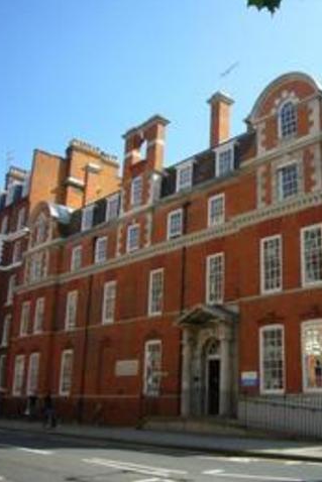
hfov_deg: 33.1
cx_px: 265
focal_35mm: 39
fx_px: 523
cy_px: 241
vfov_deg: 49.5
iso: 80
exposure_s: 1/500
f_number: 2.8
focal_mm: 4.6
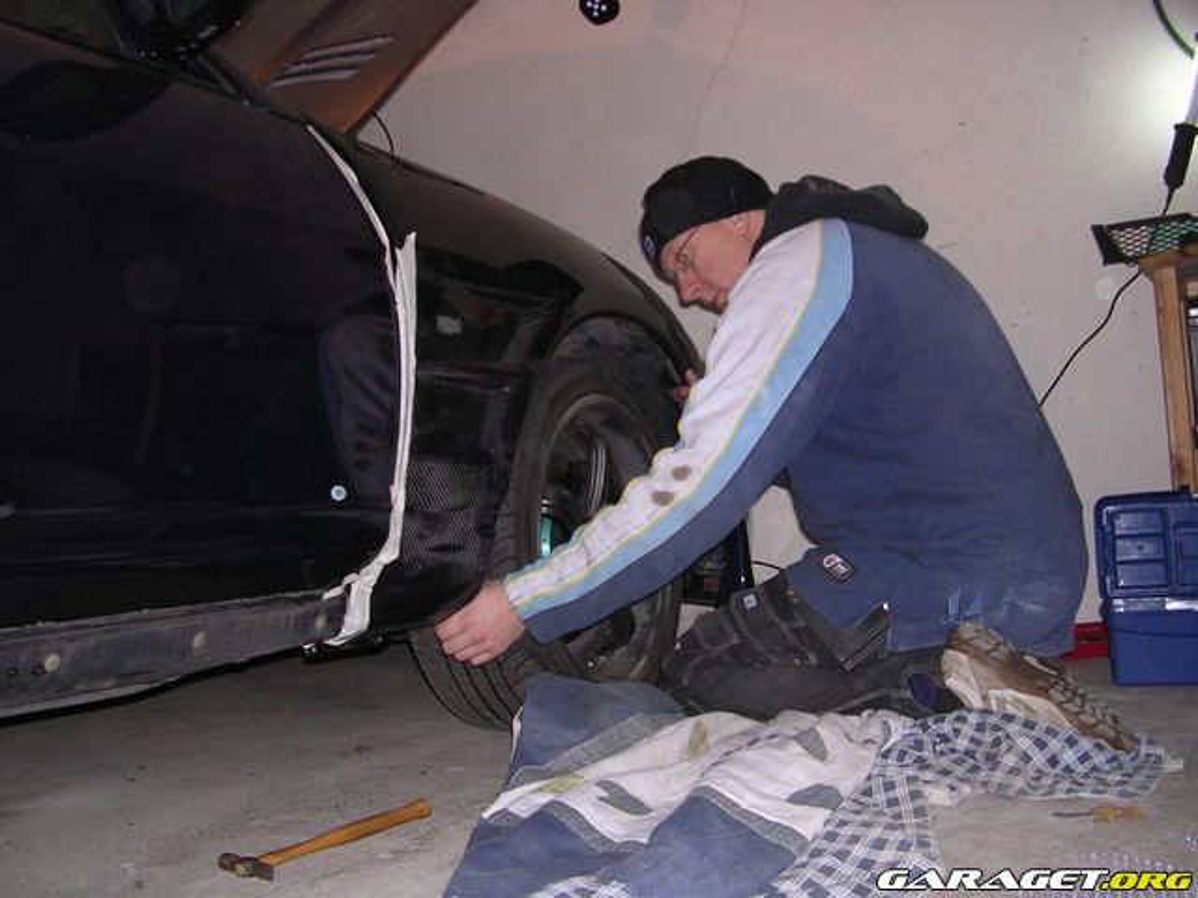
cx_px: 599
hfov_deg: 49.0
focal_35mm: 38
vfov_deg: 37.7
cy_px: 449
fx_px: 1315
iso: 176
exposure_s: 1/60.1
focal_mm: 5.8
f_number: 2.8
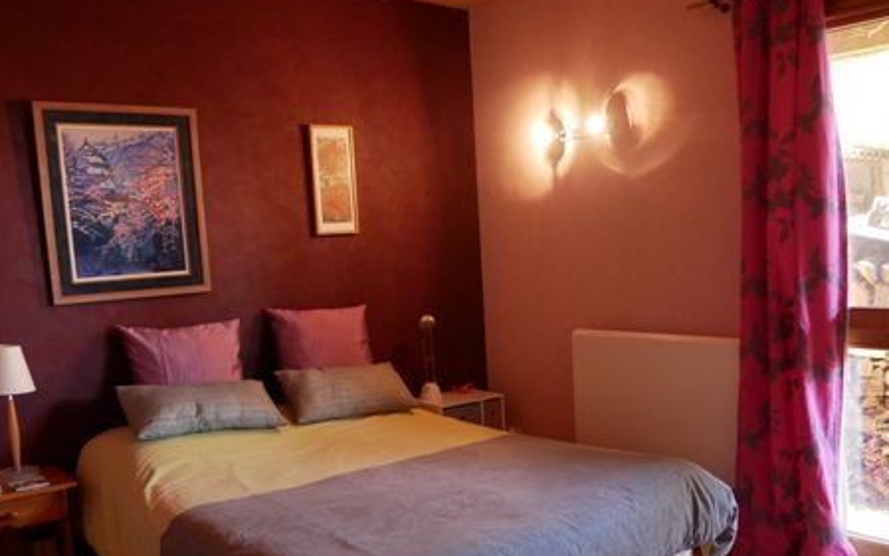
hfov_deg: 56.3
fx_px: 824
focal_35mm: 34
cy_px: 357
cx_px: 533
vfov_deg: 37.0
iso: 2000
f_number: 3.5
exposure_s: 1/60
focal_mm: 12
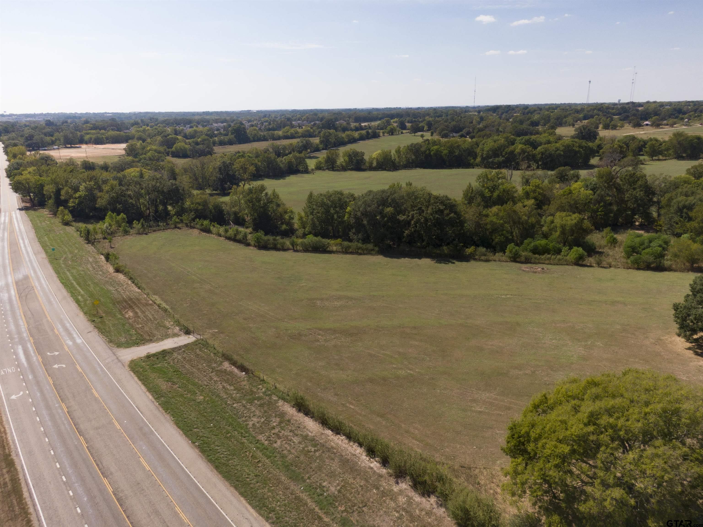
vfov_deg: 56.8
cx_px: 352
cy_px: 264
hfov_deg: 71.6
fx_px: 487
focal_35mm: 24
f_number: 2.8
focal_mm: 4.39
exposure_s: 1/40
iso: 100
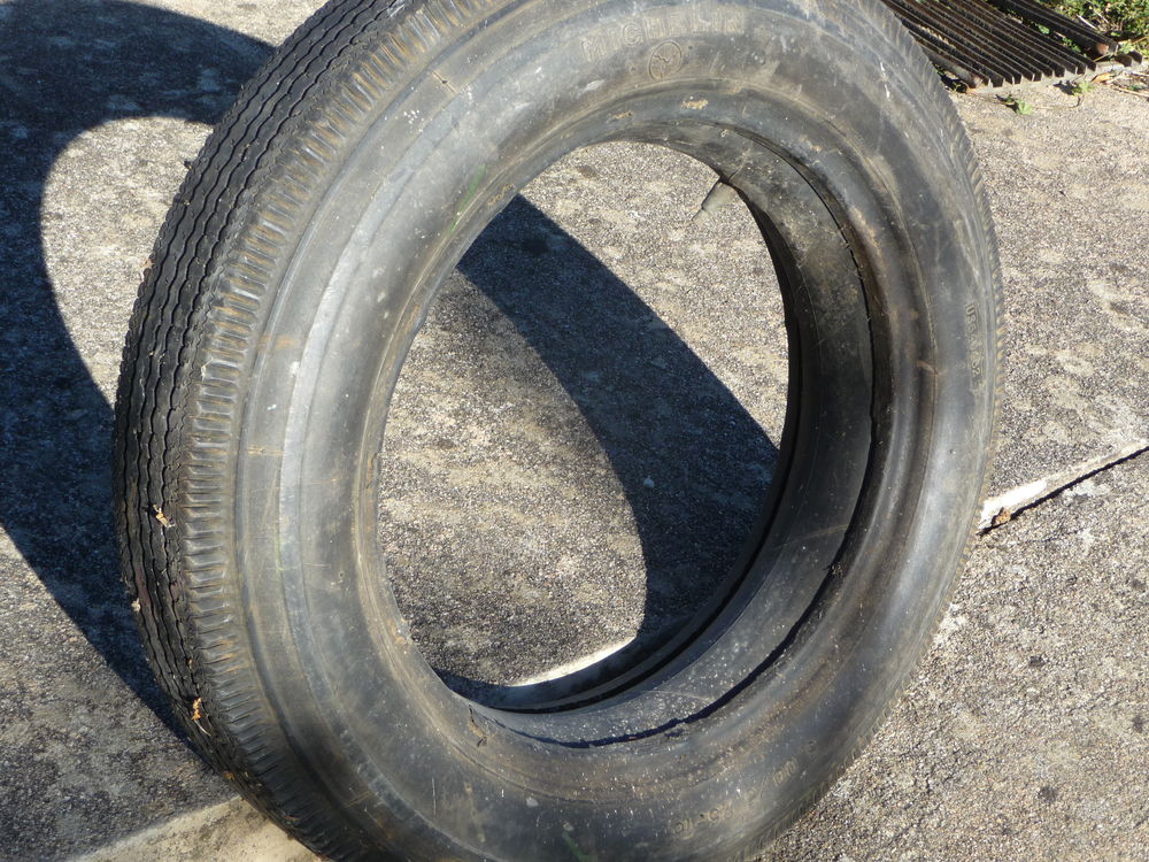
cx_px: 574
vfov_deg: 25.2
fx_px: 1925
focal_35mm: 58
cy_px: 431
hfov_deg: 33.2
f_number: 4.4
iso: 100
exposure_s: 1/320
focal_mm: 9.8
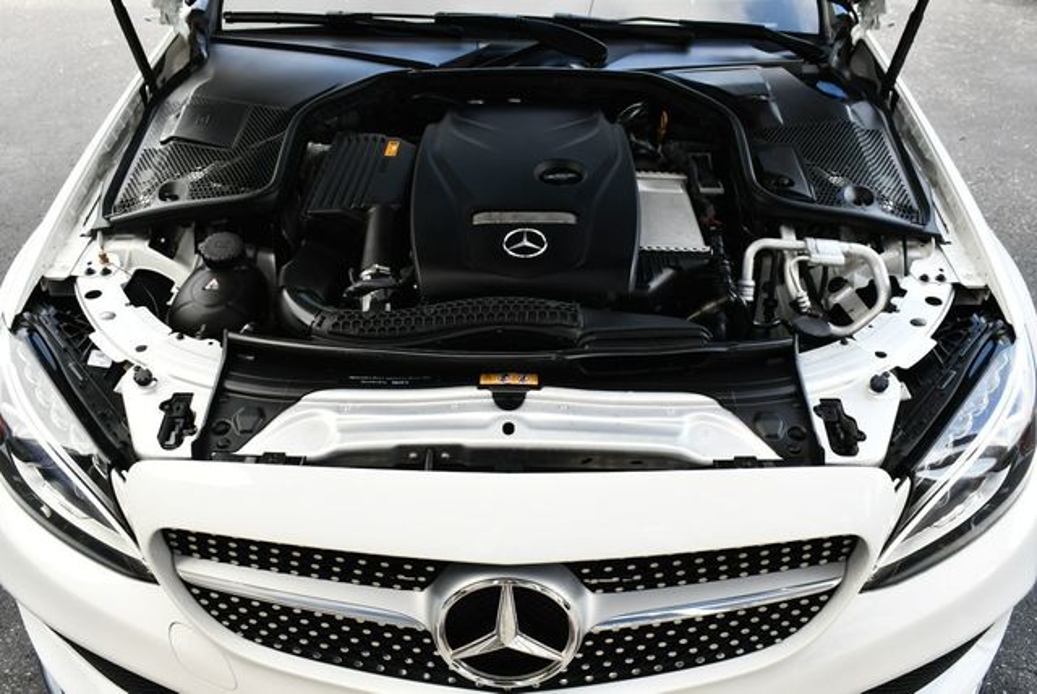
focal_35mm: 36
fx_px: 1038
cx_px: 518
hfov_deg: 53.1
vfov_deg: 36.9
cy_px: 347
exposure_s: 1/250
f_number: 5.6
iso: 400
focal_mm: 18
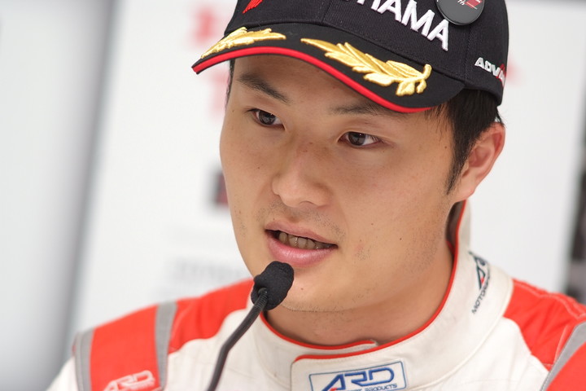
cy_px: 196
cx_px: 293
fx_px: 4395
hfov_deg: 7.6
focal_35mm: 270
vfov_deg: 5.1
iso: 400
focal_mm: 180
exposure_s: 1/250
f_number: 2.8
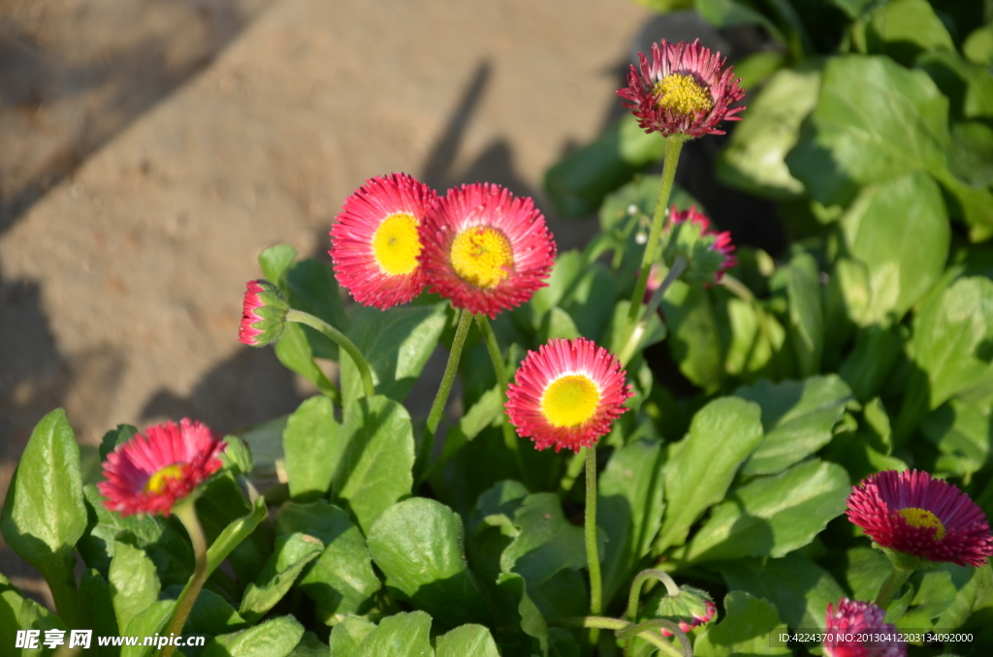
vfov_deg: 8.7
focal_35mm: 158
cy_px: 328
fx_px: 4335
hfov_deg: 13.1
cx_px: 496
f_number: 5.6
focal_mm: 105
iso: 100
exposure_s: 1/250
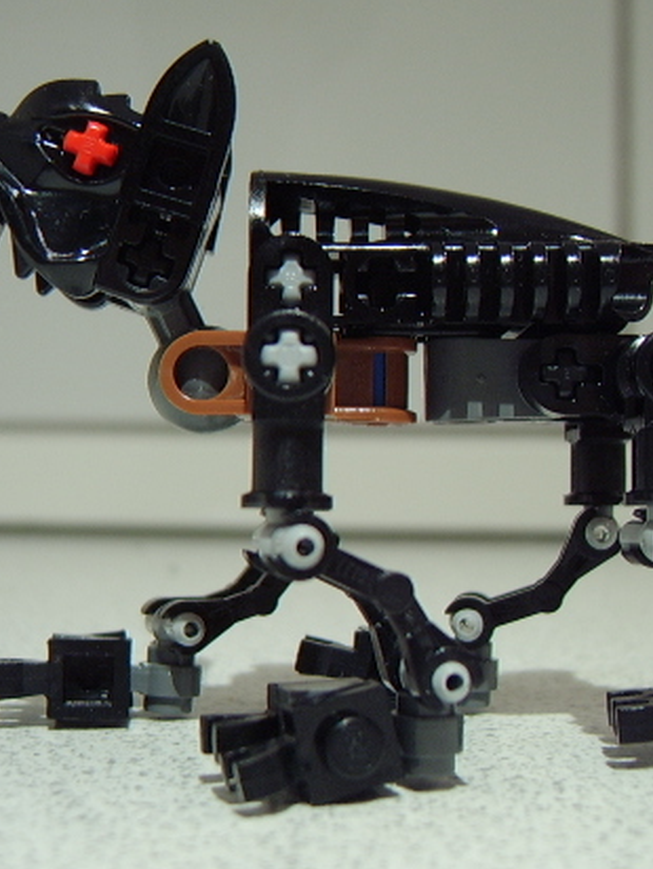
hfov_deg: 30.1
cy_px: 404
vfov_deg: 39.6
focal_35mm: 48
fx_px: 1207
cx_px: 438
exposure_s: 1/11
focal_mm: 8.13
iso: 100
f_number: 2.7
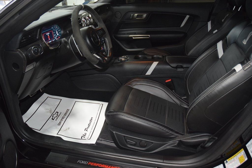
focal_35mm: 27
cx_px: 126
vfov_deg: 47.9
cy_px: 84
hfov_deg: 67.4
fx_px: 189
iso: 2200
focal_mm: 18
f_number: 3.5
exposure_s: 1/80
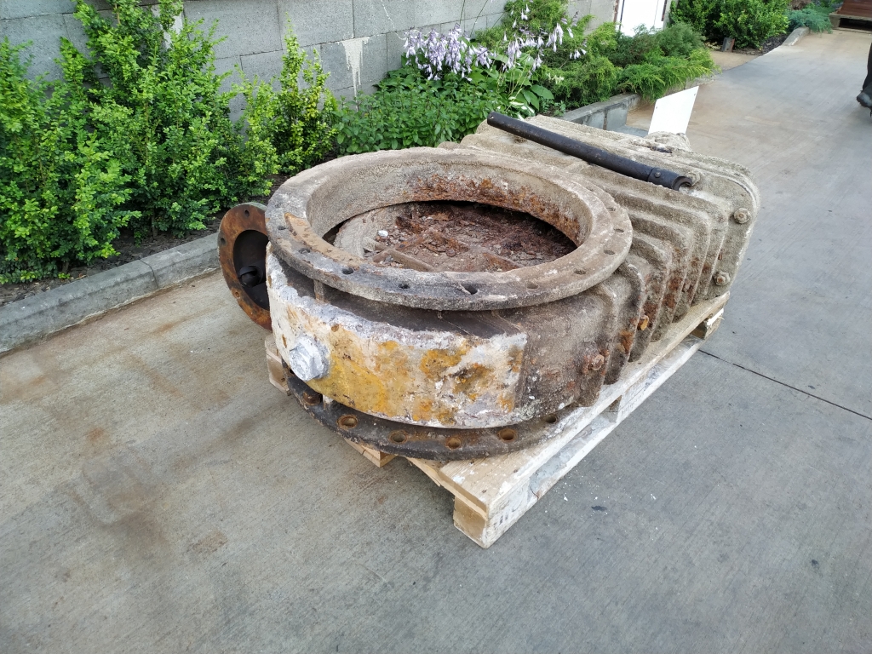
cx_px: 436
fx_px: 605
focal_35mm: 24
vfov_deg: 56.8
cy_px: 327
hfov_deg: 71.6
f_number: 1.9
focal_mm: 3.94
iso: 125
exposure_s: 1/100
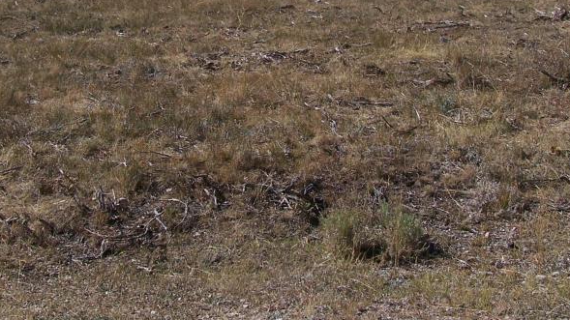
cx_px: 244
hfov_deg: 29.3
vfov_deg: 16.4
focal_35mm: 72
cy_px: -4
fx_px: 1088
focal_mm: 6.3
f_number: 4
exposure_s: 1/640
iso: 64
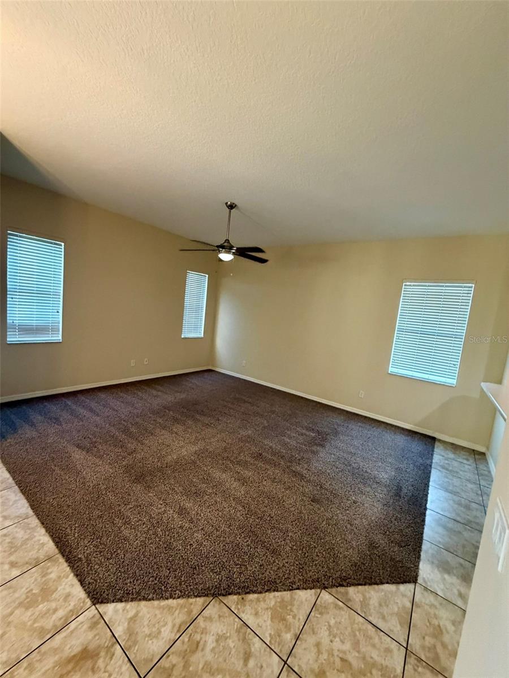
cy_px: 339
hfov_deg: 85.7
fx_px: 274
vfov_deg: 102.1
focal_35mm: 14
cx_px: 254
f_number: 2.2
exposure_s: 1/60
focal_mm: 2.22
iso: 500
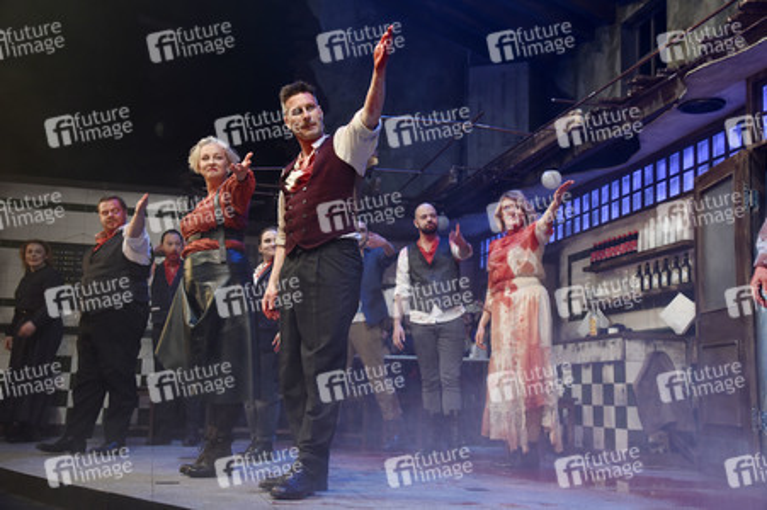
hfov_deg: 44.5
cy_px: 255
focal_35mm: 44
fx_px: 937
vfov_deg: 30.5
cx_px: 384
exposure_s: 1/60
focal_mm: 44
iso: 1600
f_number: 6.3
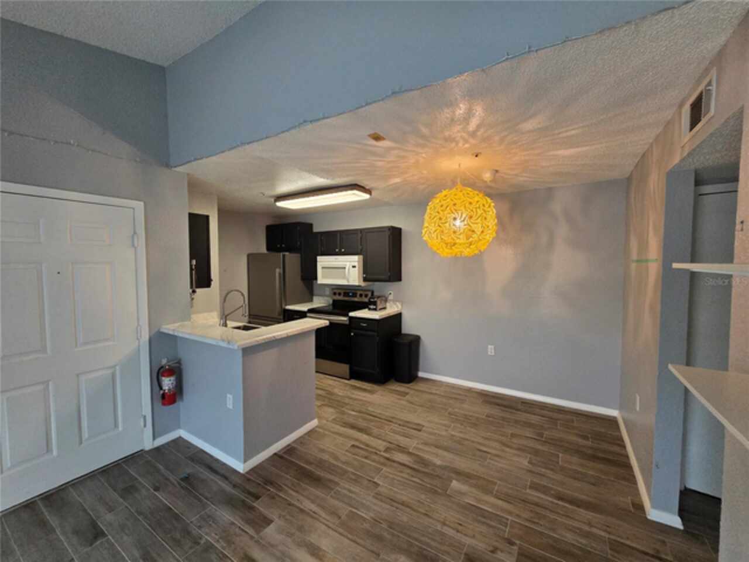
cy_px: 281
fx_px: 281
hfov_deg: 106.2
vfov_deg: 89.9
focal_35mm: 13
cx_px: 374
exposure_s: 1/60
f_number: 2.2
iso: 640
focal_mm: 2.2
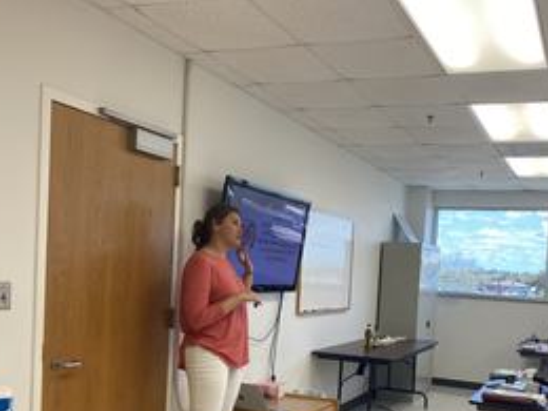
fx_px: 633
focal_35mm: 40
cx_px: 354
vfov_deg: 35.1
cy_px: 314
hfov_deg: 46.2
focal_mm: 4.25
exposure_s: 1/120
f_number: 1.8
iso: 80
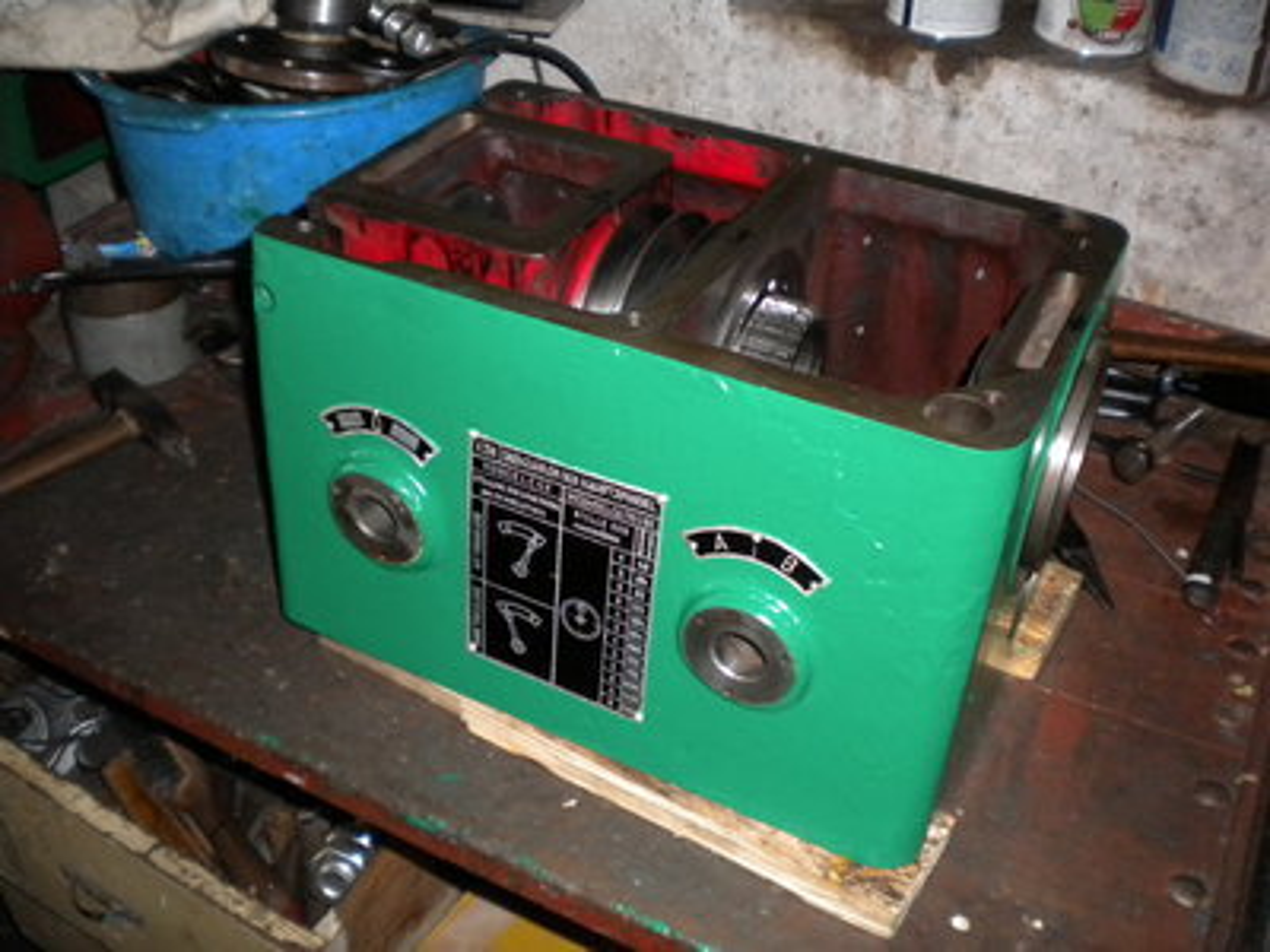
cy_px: 476
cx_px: 635
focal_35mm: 35
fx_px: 1284
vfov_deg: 40.7
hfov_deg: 52.6
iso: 400
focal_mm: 6.3
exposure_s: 1/30
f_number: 3.1
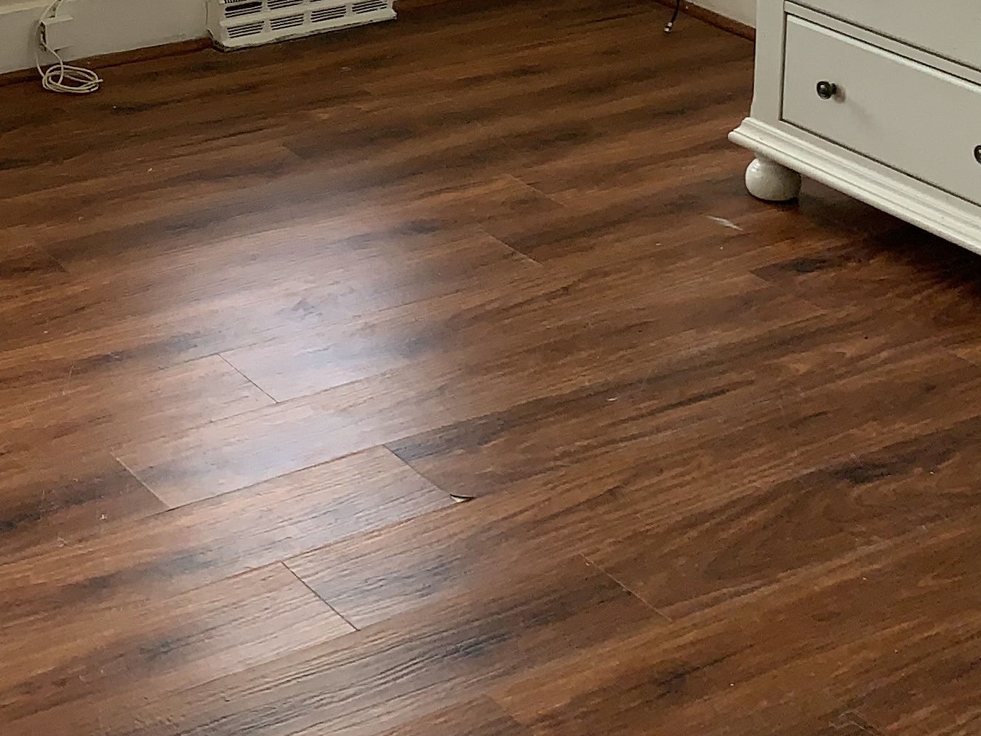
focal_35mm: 77
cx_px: 169
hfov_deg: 24.8
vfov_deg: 17.7
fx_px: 2182
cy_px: -262
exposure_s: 1/121
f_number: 1.8
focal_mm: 4.25
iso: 64
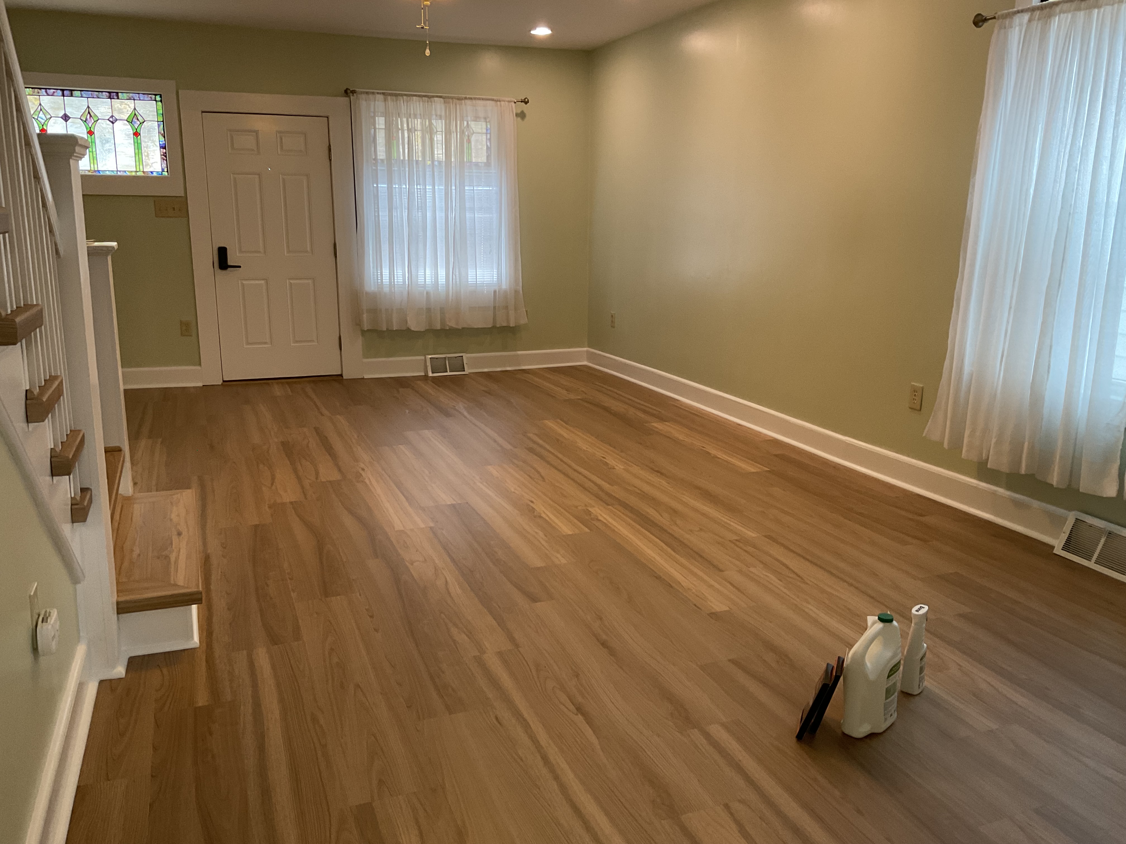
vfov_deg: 48.2
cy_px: 422
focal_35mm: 29
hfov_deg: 61.7
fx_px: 943
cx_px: 563
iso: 100
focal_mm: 3
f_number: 1.8
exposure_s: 1/60
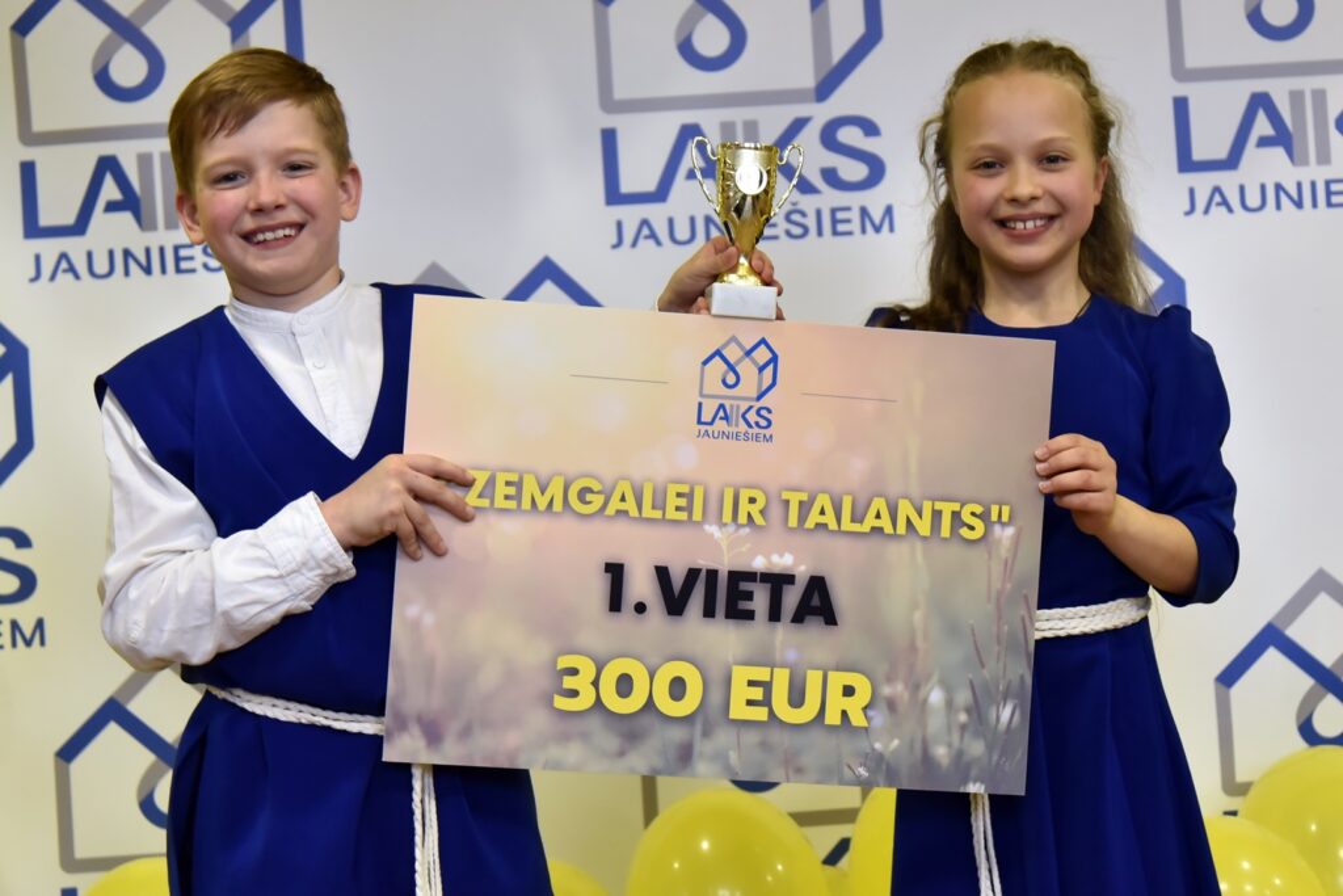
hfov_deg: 36.2
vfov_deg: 24.6
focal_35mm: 55
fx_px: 2052
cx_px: 672
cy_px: 448
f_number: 4
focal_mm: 55
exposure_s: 1/125
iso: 1400
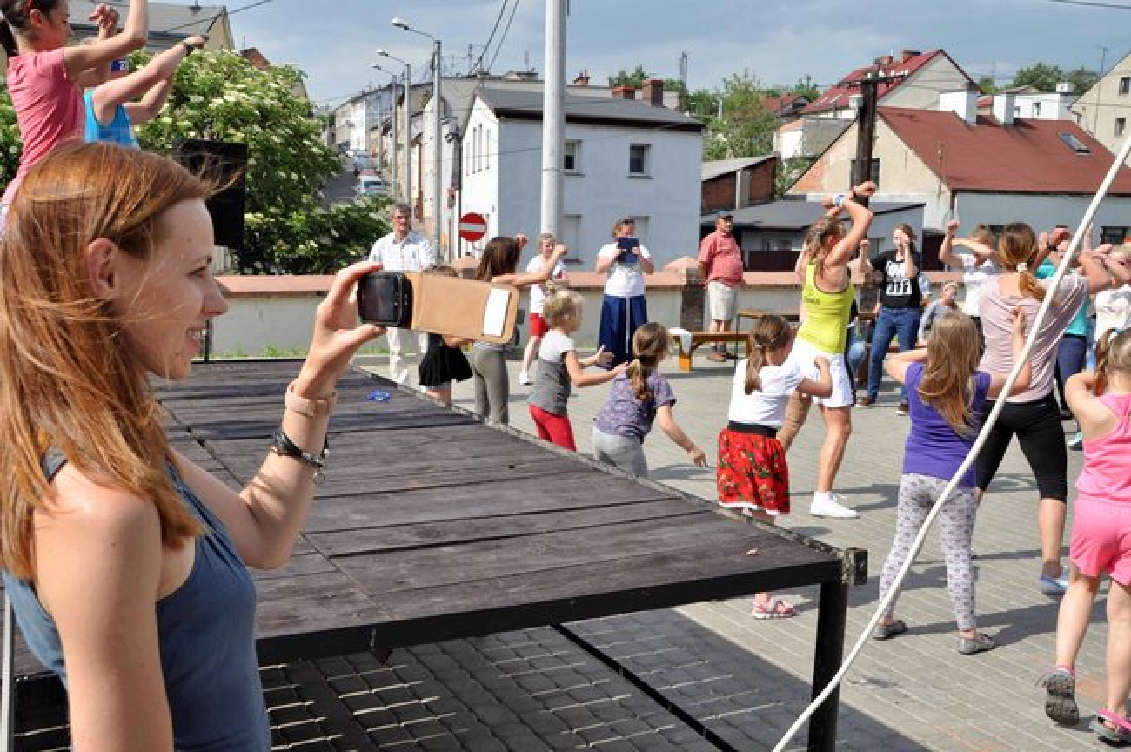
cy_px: 376
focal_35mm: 38
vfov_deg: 35.4
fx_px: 1177
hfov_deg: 51.3
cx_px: 566
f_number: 11
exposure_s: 1/640
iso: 400
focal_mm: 25
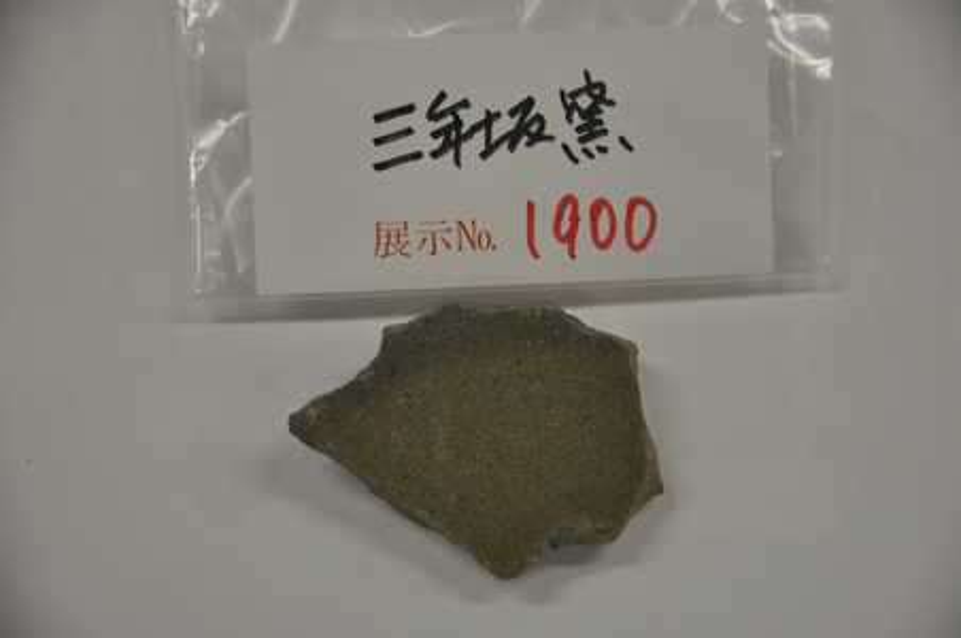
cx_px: 480
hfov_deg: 13.1
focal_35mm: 158
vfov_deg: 8.7
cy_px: 319
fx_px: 4198
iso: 800
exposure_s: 1/160
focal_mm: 105
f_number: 5.6
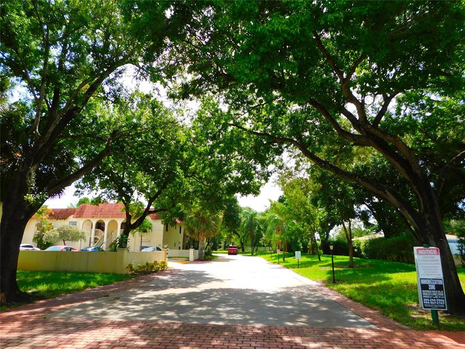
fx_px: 309
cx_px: 232
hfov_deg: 73.9
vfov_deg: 58.9
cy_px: 174
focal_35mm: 23
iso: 125
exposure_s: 1/500
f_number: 3
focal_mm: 4
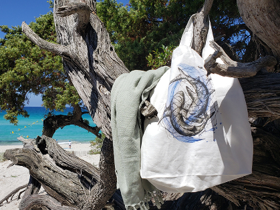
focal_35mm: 31
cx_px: 116
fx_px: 251
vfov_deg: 45.4
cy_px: 119
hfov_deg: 58.0
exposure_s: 1/2240
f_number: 2.4
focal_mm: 4.3
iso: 50
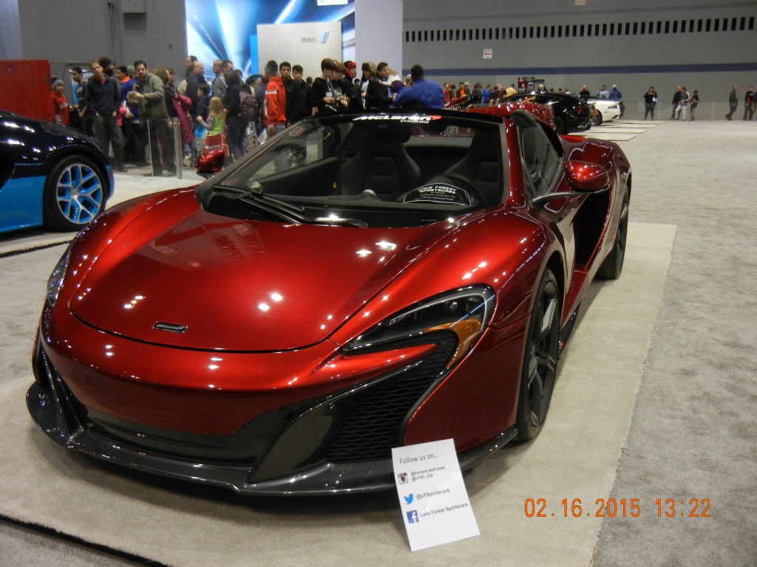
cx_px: 378
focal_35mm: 34
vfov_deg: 41.8
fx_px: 744
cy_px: 284
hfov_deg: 54.0
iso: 321
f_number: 3.6
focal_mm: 6.2
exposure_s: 1/60
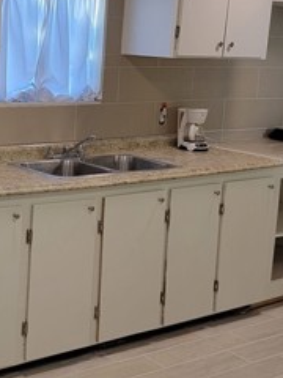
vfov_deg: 30.2
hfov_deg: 22.3
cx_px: 19
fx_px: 698
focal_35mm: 64
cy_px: 153
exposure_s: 1/120
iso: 100
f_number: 1.8
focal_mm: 6.7
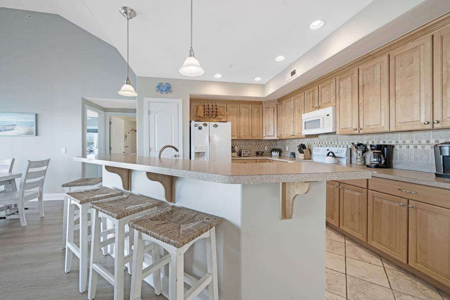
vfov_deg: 81.2
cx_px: 225
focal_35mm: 14
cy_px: 150
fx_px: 175
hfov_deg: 104.2
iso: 320
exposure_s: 1/20
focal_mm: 14
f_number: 8
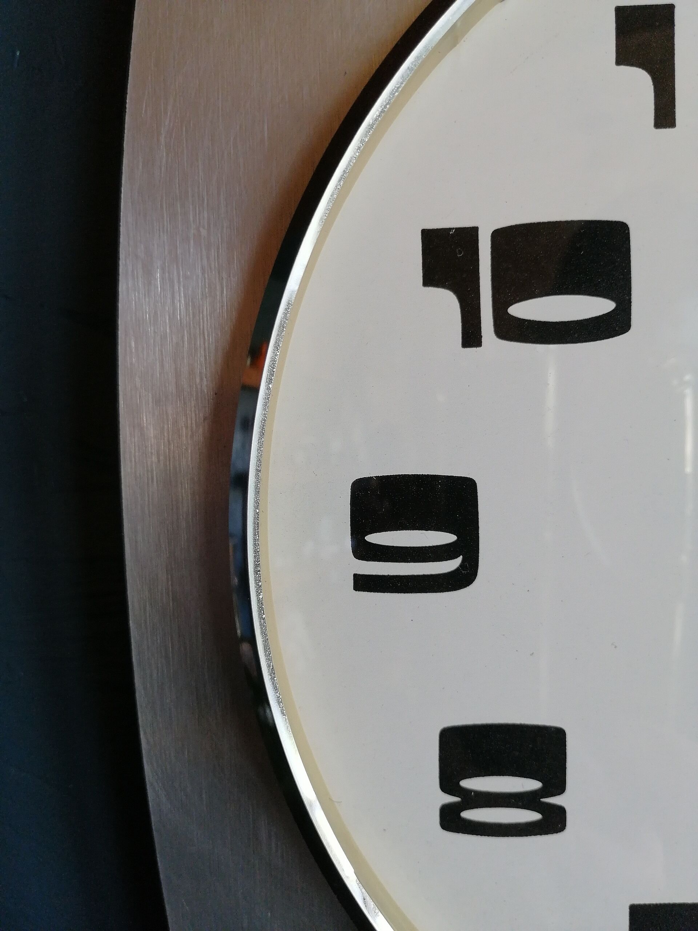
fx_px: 726
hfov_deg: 51.4
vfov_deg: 65.3
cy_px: 466
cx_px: 349
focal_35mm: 27
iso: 160
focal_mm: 3.95
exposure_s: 1/100
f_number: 1.8
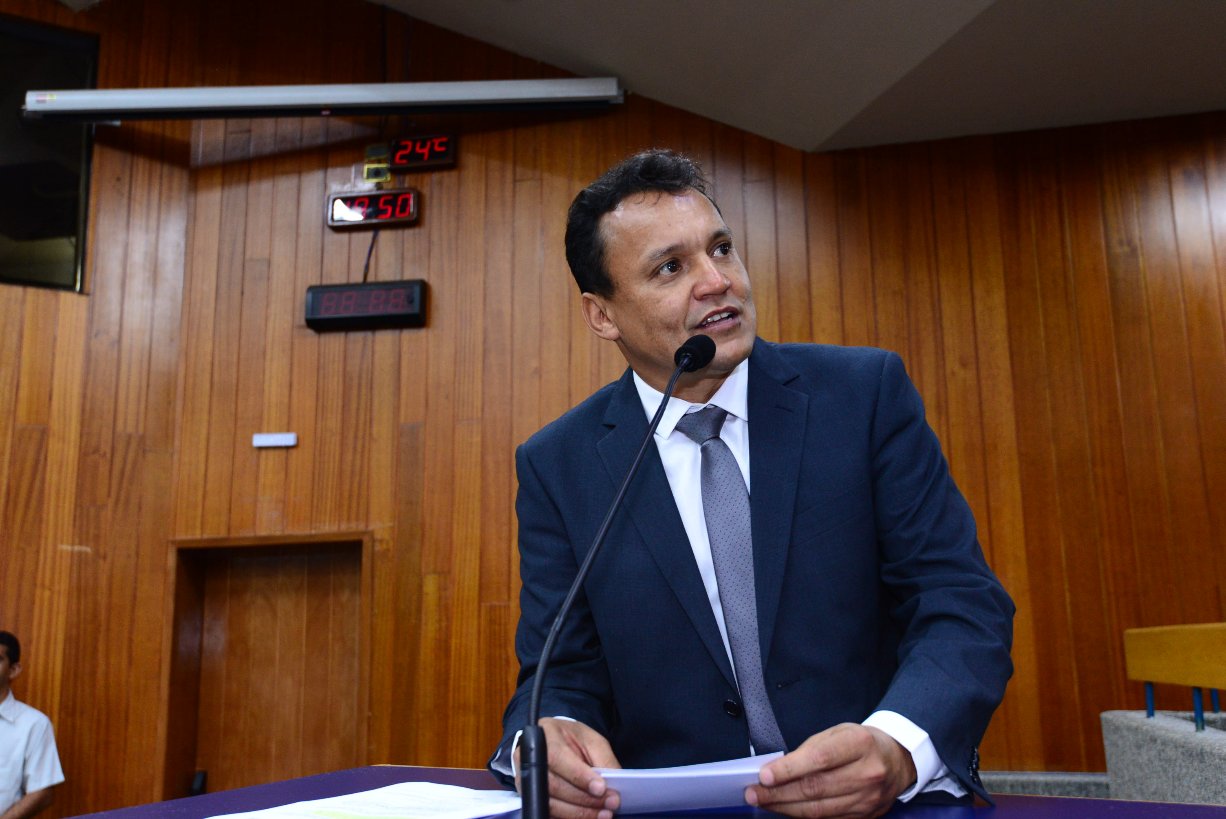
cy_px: 410
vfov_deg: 37.9
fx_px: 1192
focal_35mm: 35
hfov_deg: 54.4
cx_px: 613
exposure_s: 1/60
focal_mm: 35
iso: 2500
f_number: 5.6
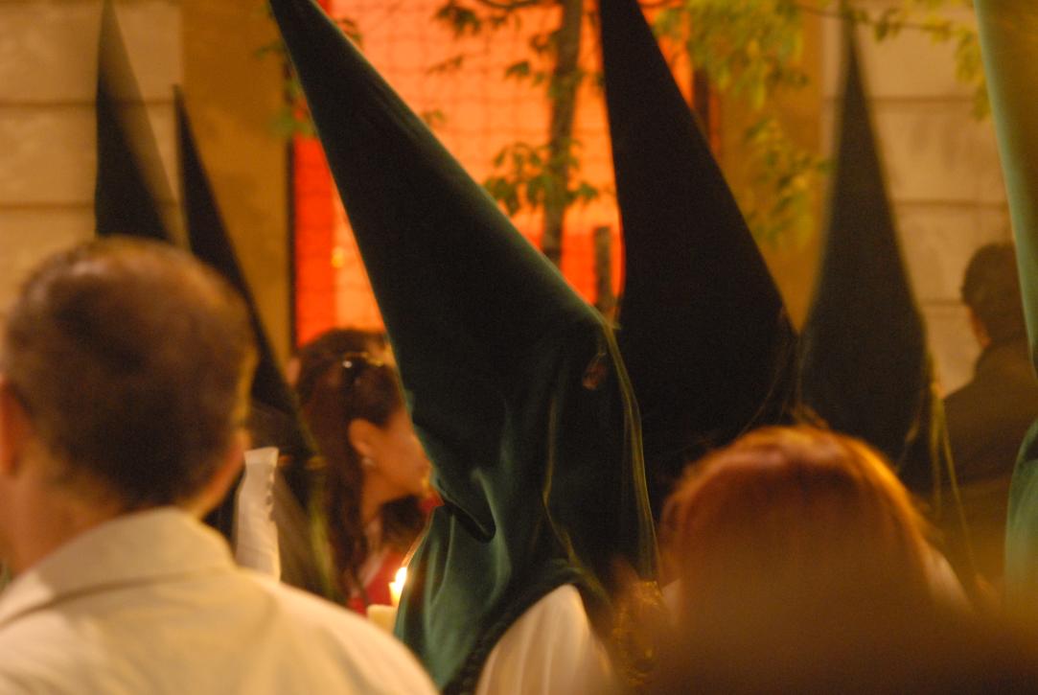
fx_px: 4547
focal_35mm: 158
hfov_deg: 13.0
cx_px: 519
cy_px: 348
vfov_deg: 8.7
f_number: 5.6
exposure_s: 1/3
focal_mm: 105
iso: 1600
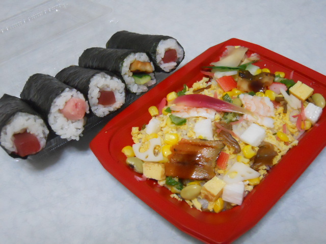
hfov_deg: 45.8
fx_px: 386
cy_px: 122
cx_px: 163
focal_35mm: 41
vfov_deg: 35.1
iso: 800
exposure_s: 1/80
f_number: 3.2
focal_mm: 7.3
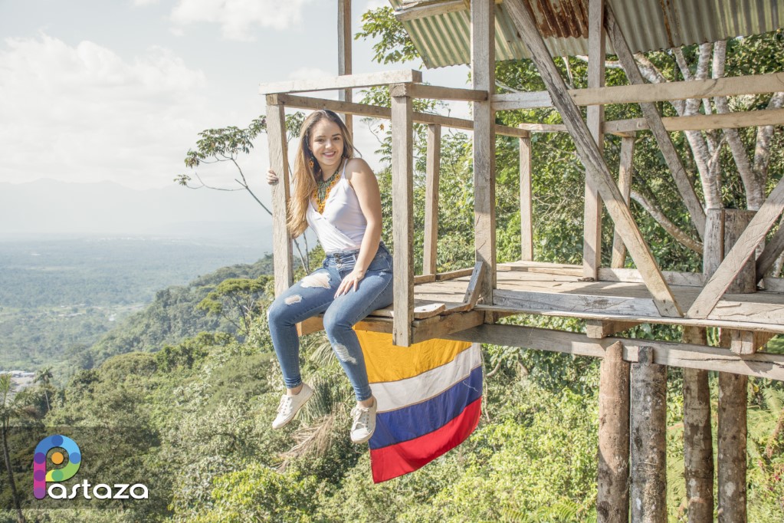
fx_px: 1143
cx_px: 392
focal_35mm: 52
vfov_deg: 25.8
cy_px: 262
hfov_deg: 37.9
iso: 320
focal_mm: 35
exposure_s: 1/250
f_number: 2
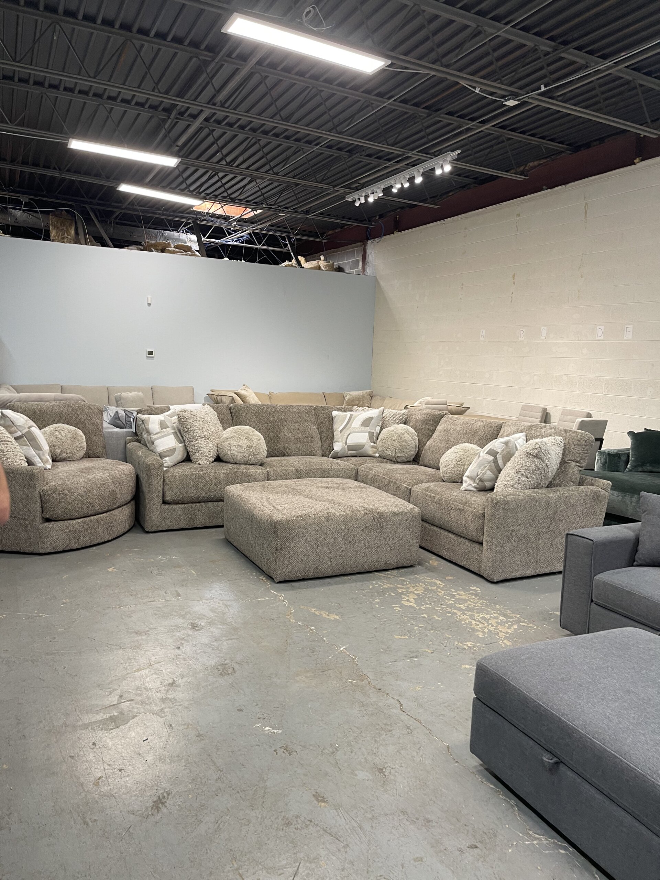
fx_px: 636
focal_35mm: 25
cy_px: 440
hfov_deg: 54.9
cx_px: 330
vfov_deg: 69.4
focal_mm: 5.1
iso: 100
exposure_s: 1/60
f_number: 1.6
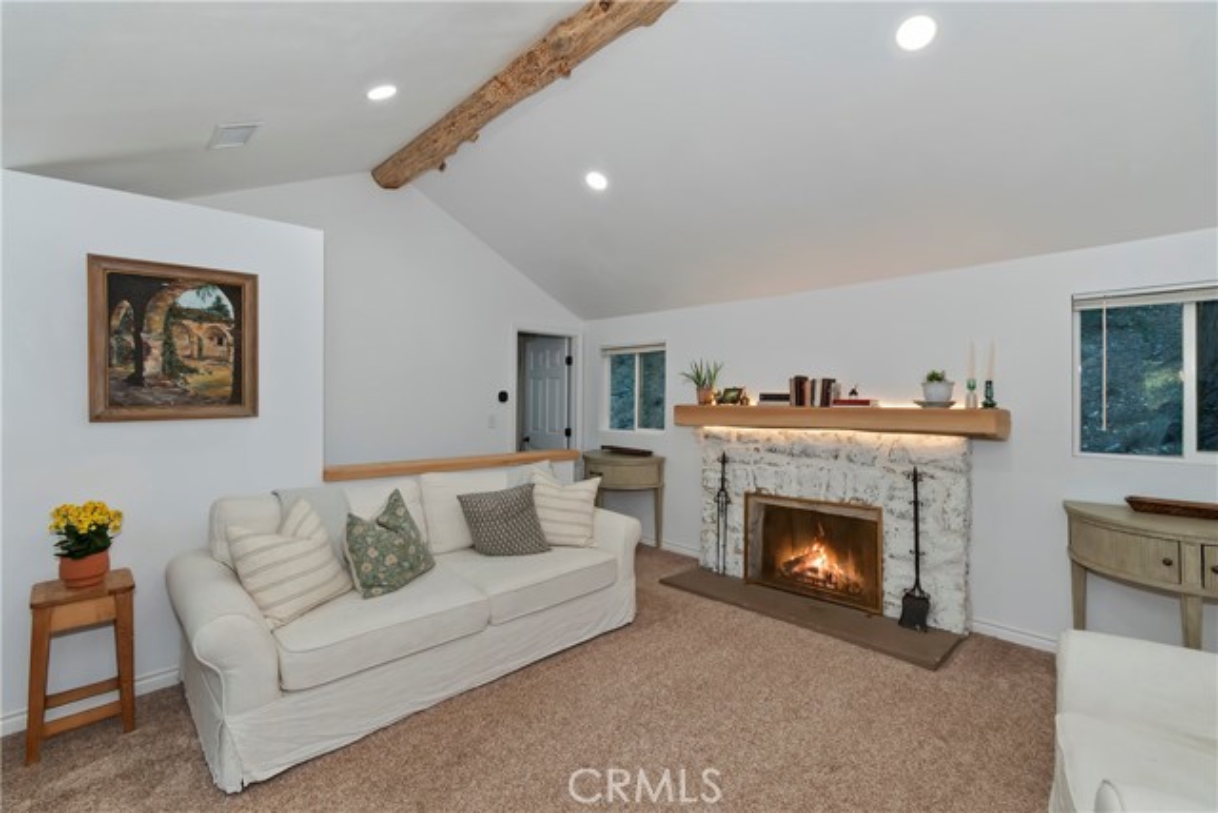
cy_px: 406
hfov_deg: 100.4
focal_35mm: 15
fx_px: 508
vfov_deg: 77.4
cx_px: 609
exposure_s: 1/30
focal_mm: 10
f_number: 8
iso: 400
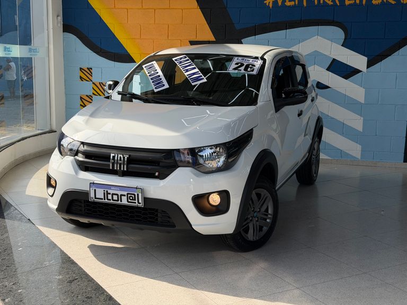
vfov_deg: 30.3
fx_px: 564
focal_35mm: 48
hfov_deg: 39.7
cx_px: 204
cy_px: 152
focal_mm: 6.76
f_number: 1.78
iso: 80
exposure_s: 1/2494
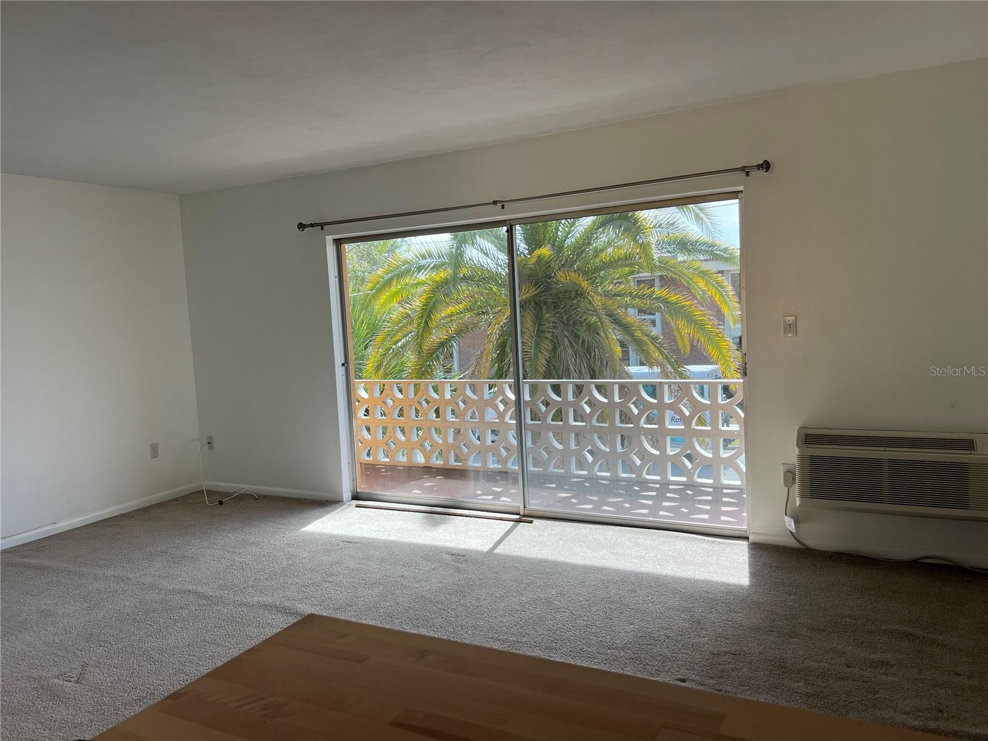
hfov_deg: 67.3
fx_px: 742
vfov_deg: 53.1
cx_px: 494
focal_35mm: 26
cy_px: 370
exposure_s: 1/775
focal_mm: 5.7
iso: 50
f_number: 1.5
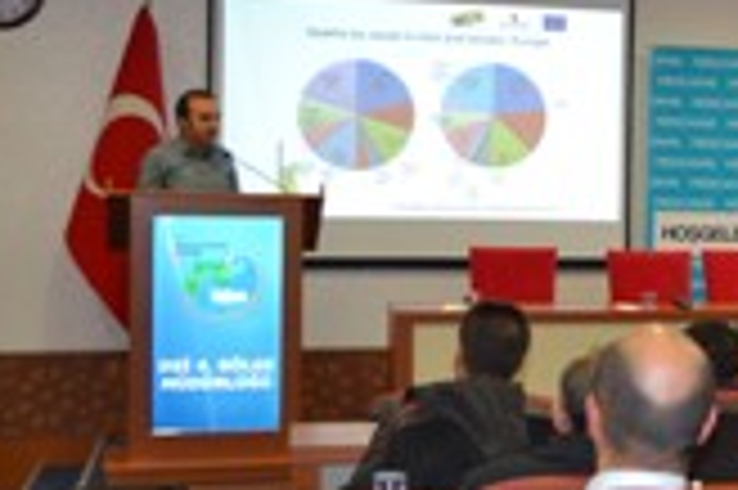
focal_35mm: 82
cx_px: 945
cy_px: 218
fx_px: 1679
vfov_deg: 16.6
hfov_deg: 22.3
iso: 720
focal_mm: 20
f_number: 3.8
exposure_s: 1/60
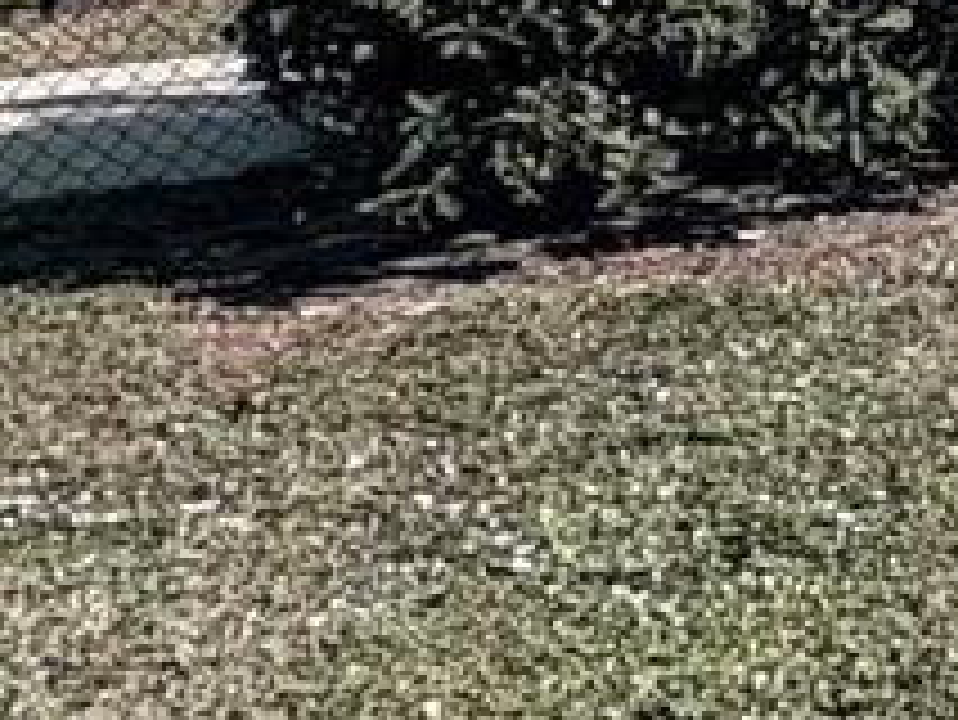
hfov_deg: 13.2
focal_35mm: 105
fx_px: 2908
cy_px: -531
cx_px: 2393
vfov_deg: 12.9
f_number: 2.2
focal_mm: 2.22
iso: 40
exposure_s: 1/1094
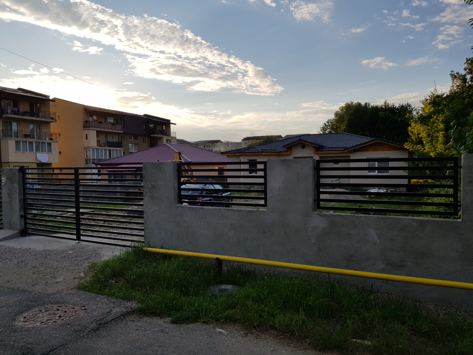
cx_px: 236
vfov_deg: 53.1
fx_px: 355
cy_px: 178
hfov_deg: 67.3
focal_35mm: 26
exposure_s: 1/2112
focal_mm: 4.3
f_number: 1.7
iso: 40
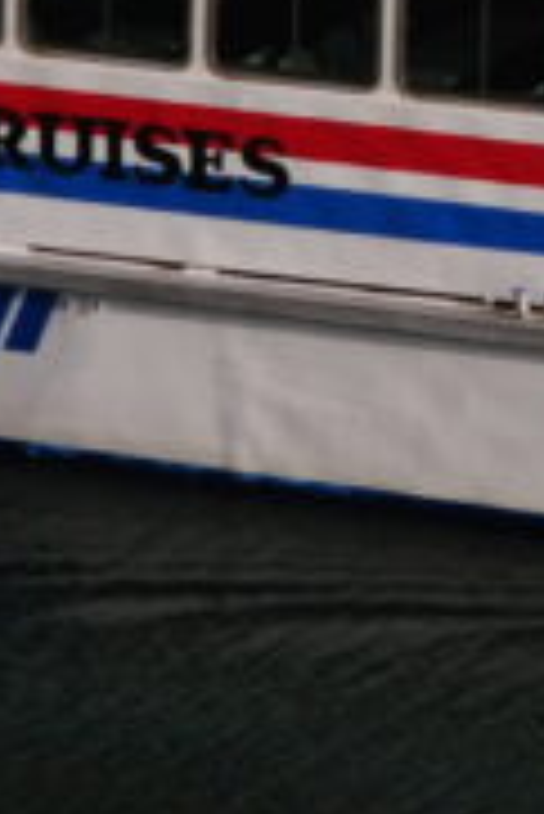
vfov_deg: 2.3
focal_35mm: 893
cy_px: -146
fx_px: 20197
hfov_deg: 1.5
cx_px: 1106
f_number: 10
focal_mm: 105
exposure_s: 1/250
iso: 125
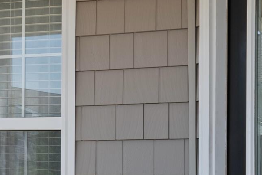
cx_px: 89
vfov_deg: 15.2
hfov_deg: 22.8
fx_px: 648
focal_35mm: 89
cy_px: 150
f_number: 5
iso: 100
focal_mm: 13
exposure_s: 1/100
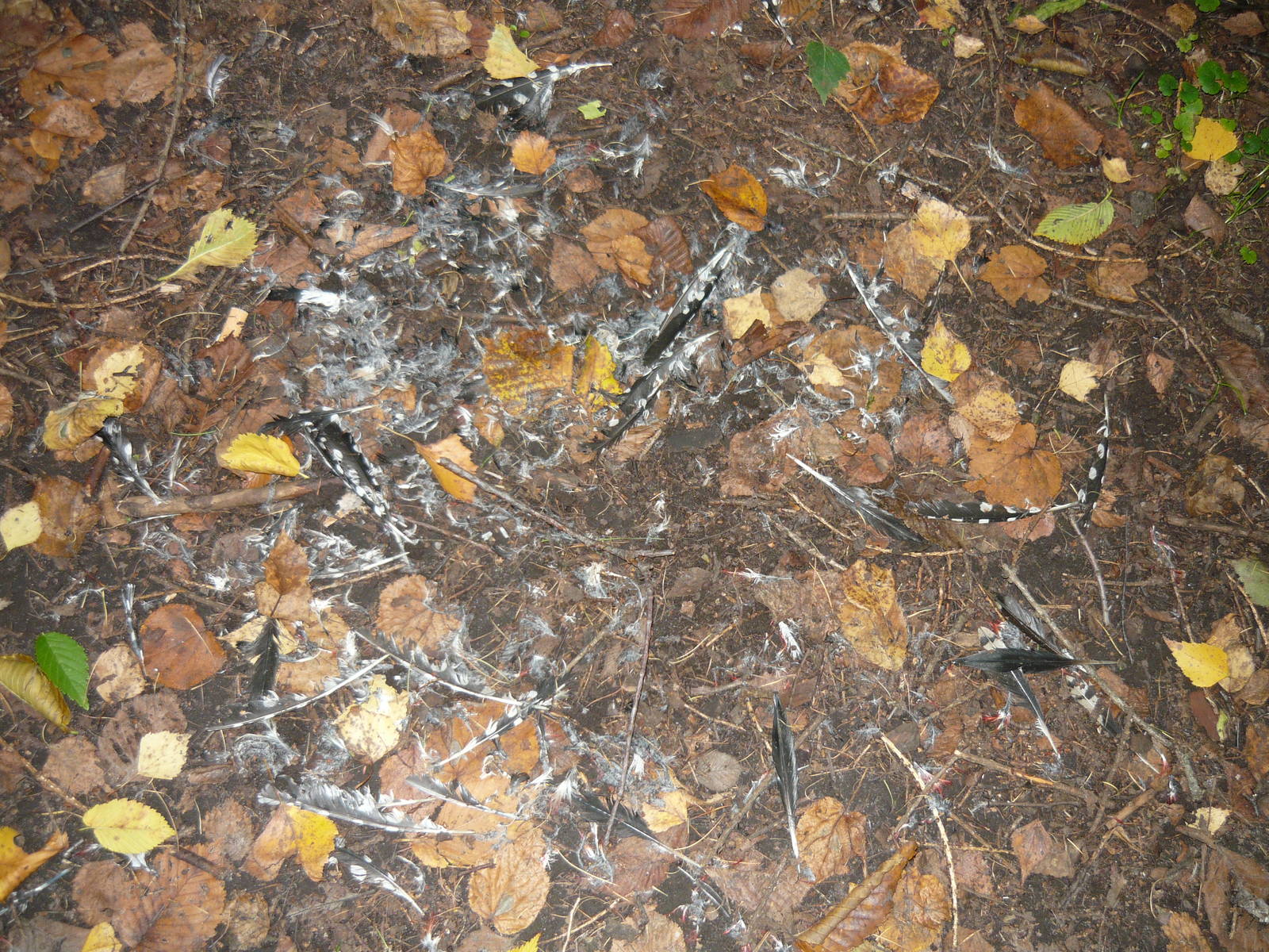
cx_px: 634
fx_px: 1210
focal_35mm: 33
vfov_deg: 42.9
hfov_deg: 55.4
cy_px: 476
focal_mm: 5.5
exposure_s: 1/30
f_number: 2.8
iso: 100
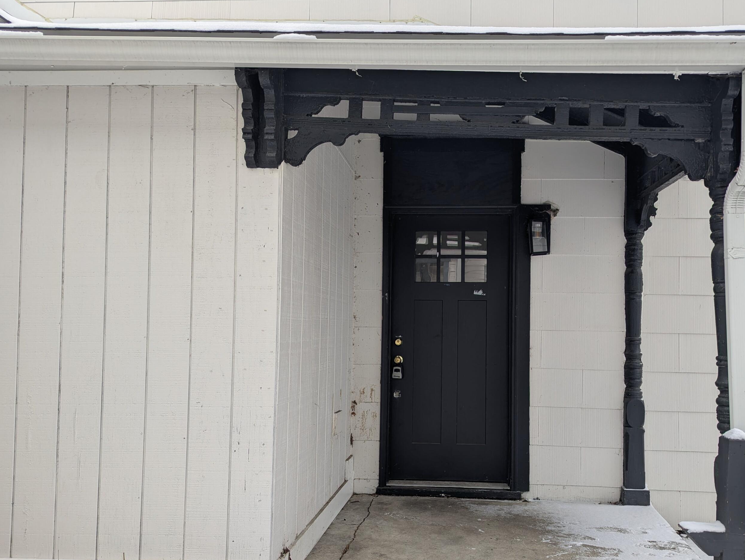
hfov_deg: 61.1
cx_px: 445
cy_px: 322
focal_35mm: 29
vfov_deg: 48.2
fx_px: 625
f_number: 1.85
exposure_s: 1/57.3
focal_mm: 6.81
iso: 43
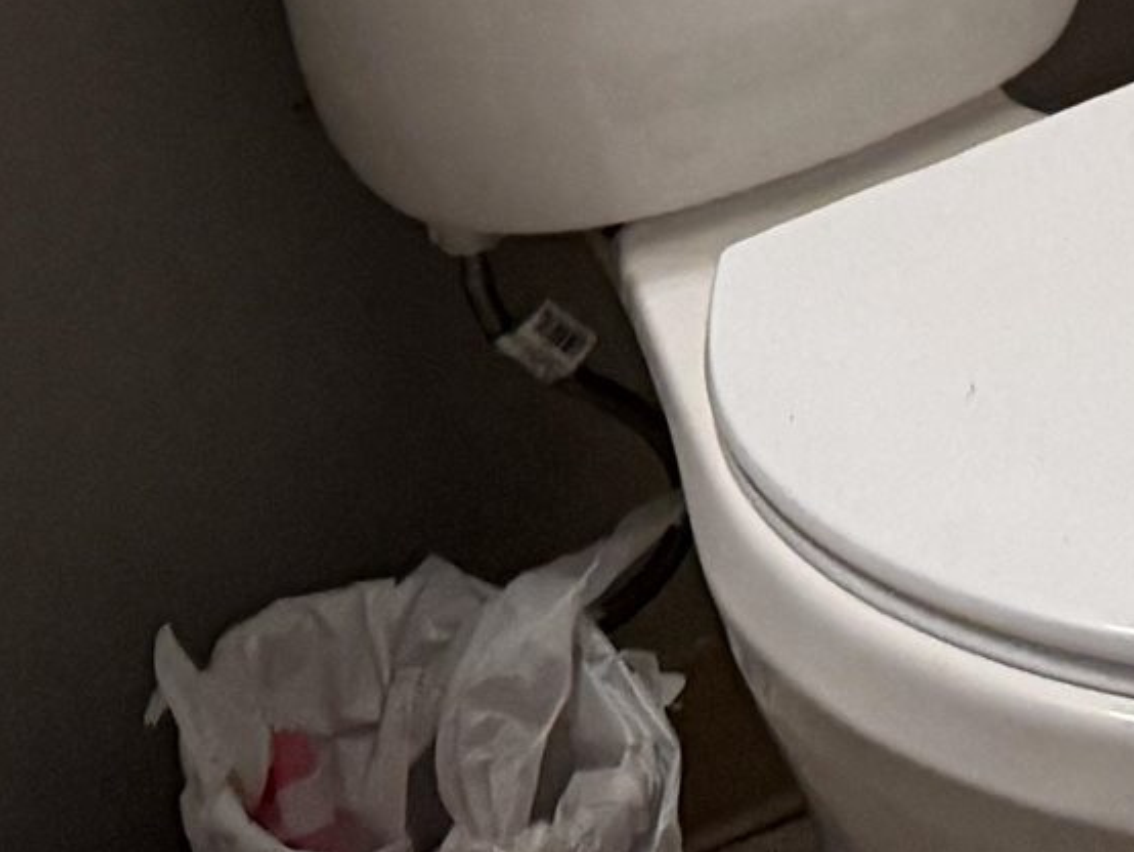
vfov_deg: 9.4
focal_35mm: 133
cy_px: -1499
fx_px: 4359
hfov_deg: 14.5
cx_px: 1191
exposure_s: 1/60
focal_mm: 6.76
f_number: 1.78
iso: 400
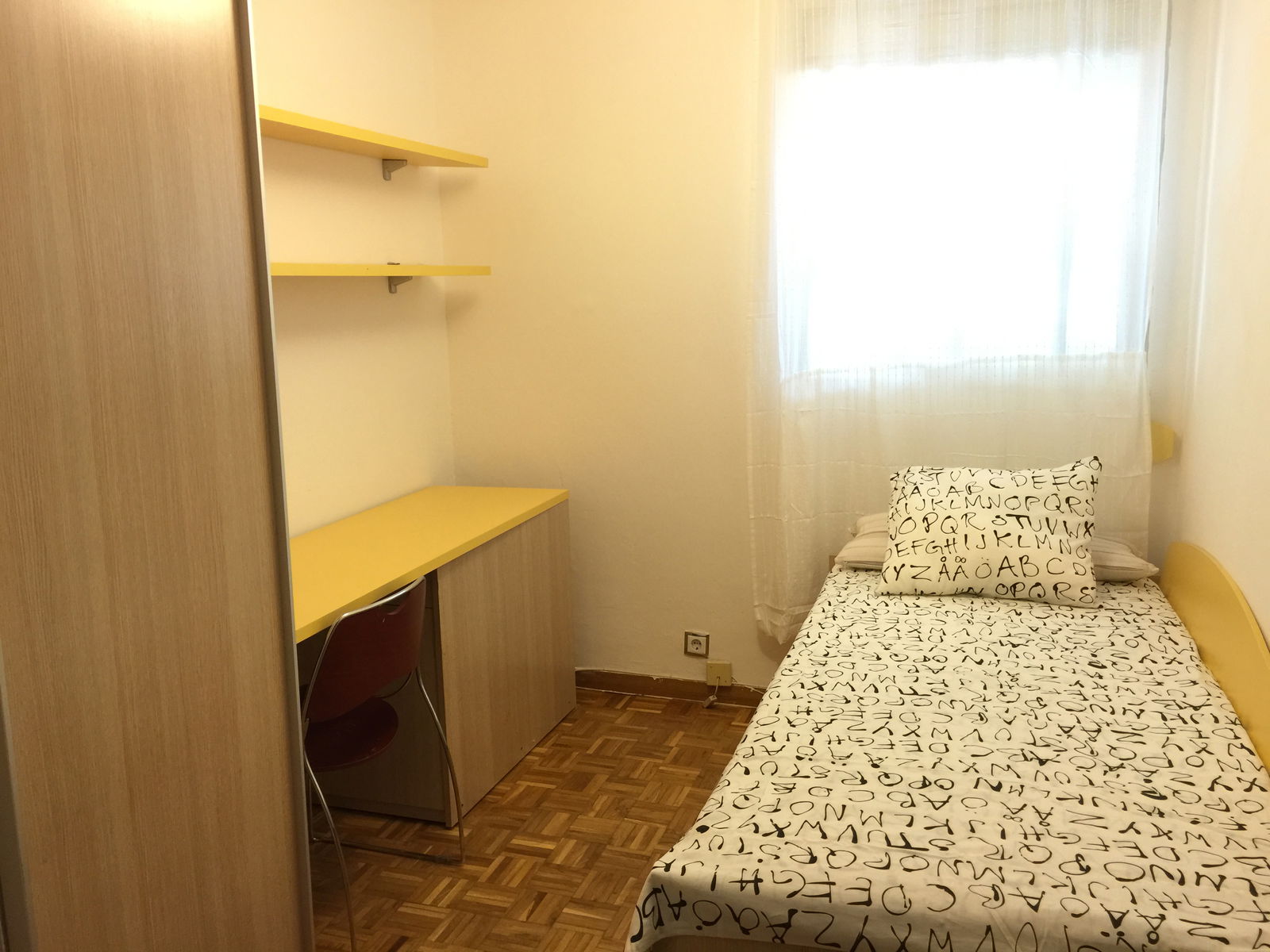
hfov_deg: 61.7
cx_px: 635
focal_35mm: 29
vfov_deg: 48.2
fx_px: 1064
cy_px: 476
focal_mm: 4.15
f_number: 2.2
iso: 80
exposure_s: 1/17
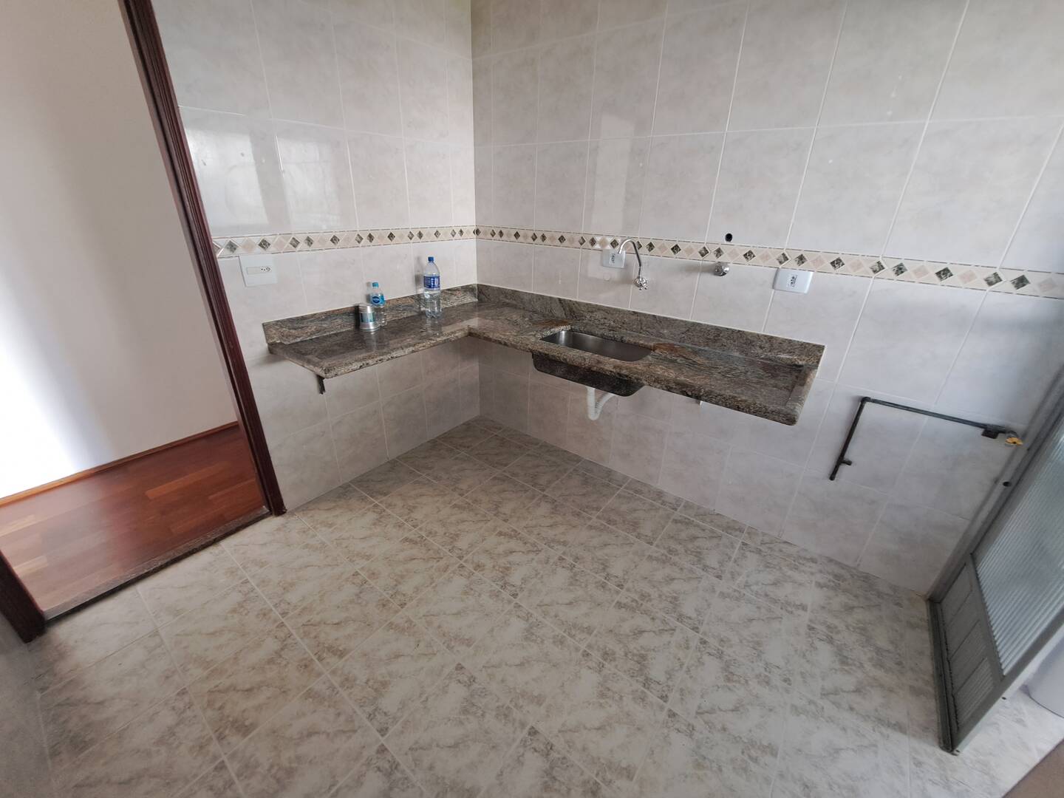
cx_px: 532
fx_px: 400
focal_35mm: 13
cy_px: 399
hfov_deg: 106.2
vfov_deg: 89.9
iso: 200
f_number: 2.2
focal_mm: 1.74
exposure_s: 1/40
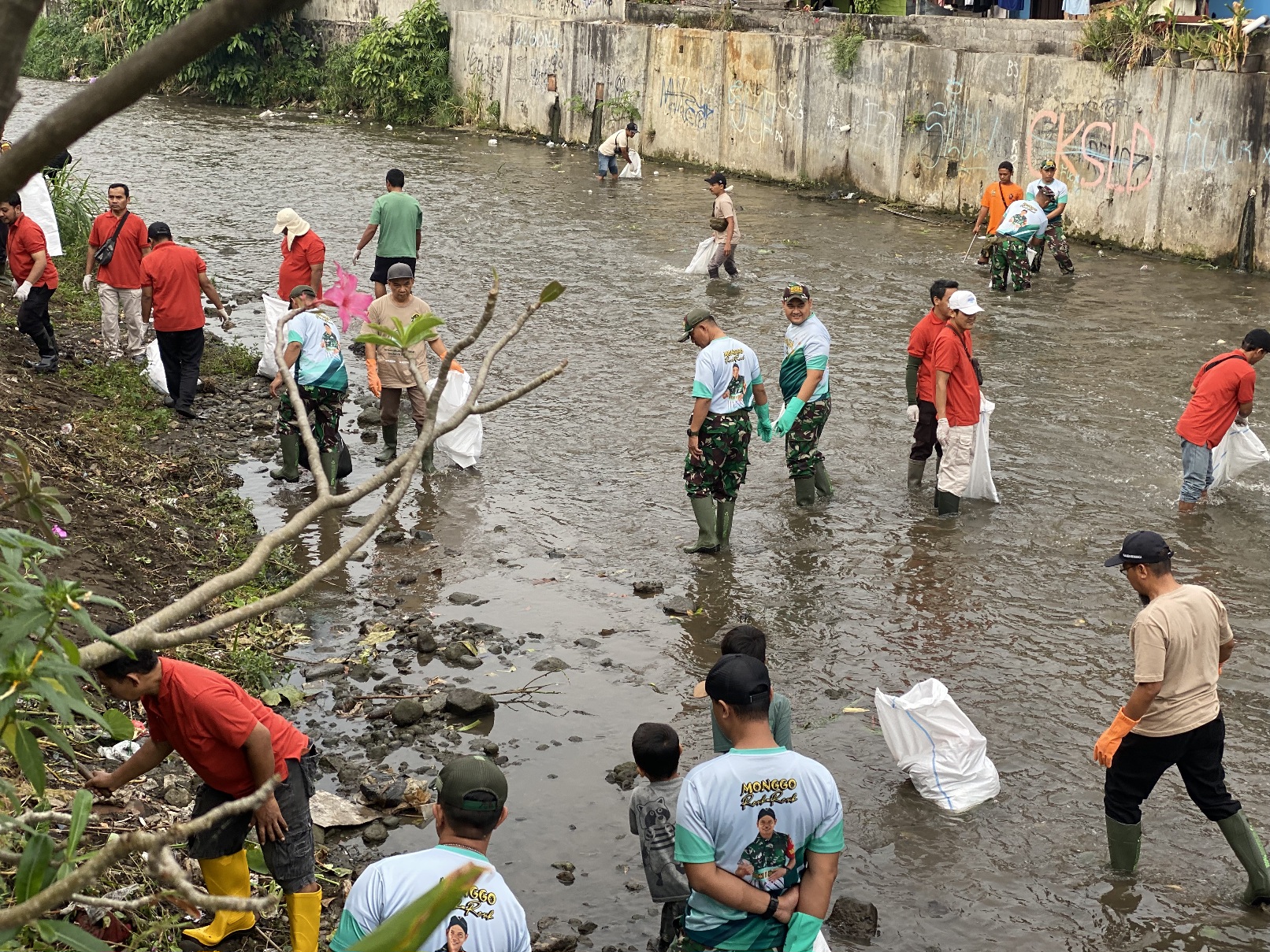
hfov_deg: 36.8
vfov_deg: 28.0
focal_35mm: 52
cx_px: 635
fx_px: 1908
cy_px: 476
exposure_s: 1/286
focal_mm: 6
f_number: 2
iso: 20
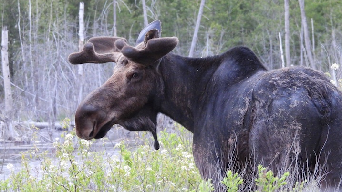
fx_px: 3473
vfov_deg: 3.2
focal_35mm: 383
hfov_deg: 5.6
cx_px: 171
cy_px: 124
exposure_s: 1/30
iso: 1100
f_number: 5
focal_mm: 62.5
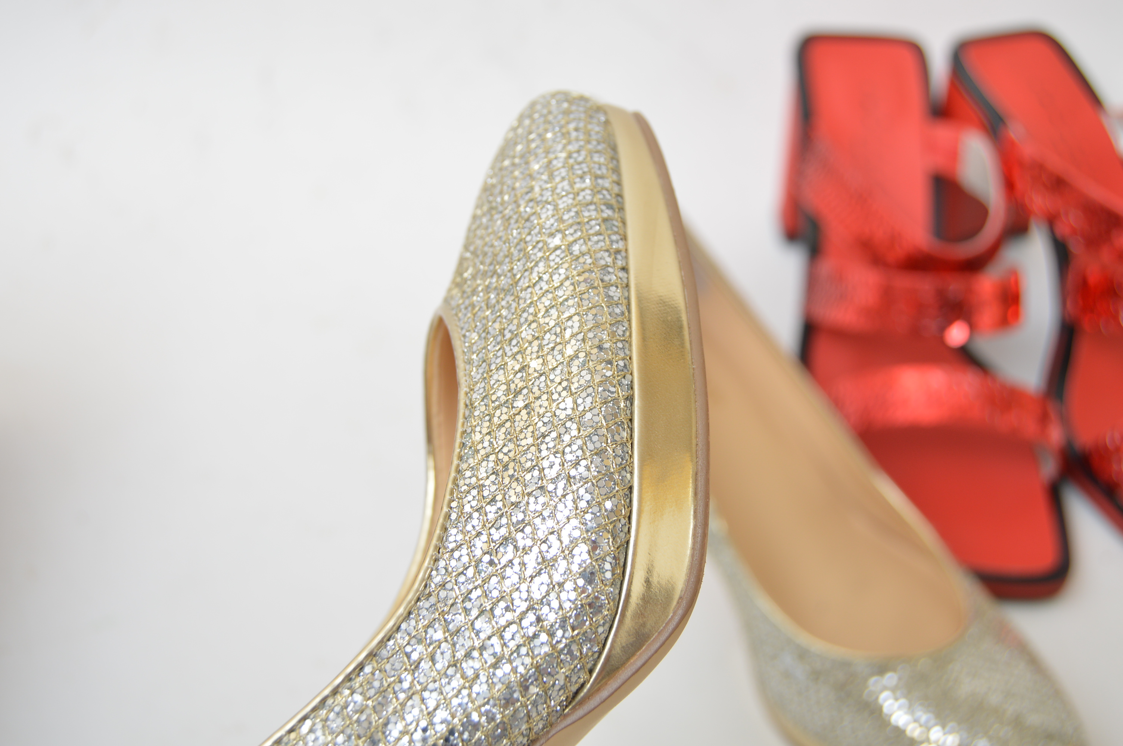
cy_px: 373
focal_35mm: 57
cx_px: 562
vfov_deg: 23.7
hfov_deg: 35.1
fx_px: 1776
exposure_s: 1/160
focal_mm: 38
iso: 200
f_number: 4.8
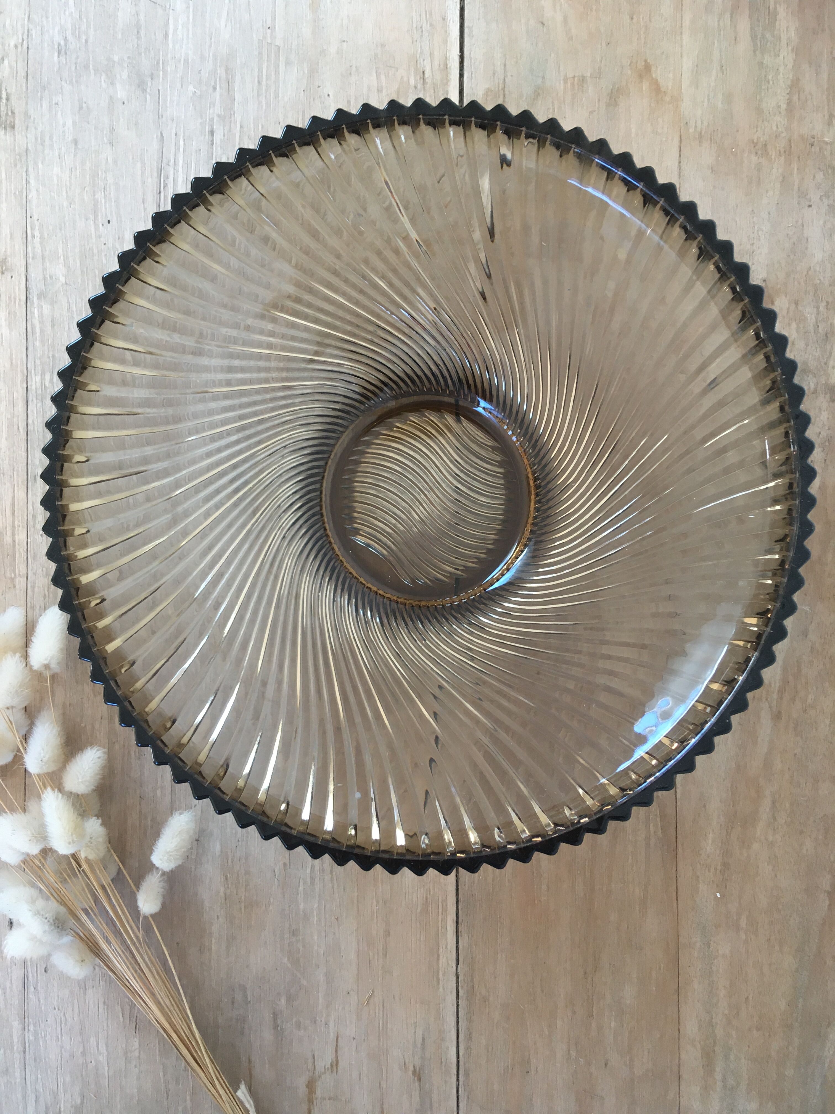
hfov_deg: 48.2
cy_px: 557
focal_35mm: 29
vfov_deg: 61.7
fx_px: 933
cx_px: 418
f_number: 2.2
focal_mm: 4.15
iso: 64
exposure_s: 1/33
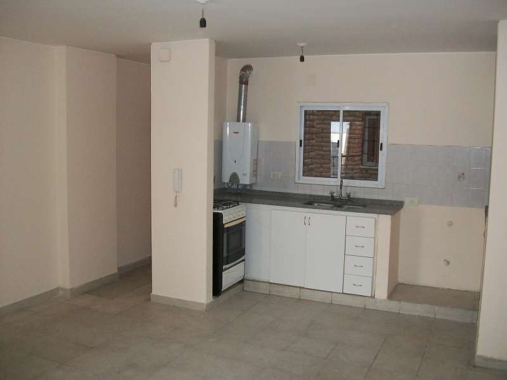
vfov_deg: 44.2
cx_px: 254
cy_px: 190
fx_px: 469
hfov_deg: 56.8
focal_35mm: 32
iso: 200
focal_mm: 5.7
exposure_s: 1/60
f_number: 2.9
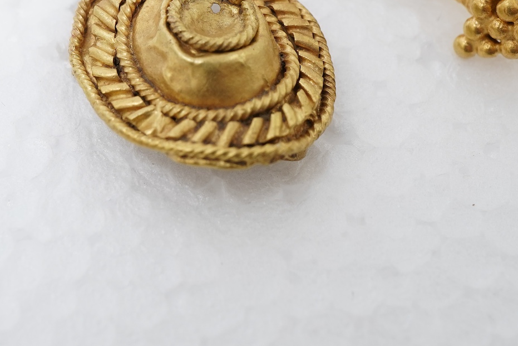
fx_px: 1252
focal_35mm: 87
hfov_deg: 23.3
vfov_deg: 15.5
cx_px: 189
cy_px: 20
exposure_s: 1/125
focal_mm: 30
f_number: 18
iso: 500
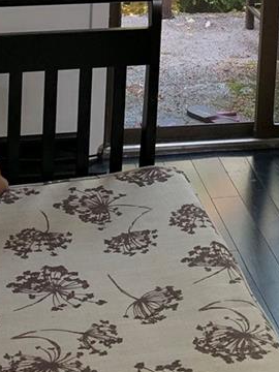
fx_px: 1193
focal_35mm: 111
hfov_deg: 13.3
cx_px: 234
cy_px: -126
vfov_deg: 16.6
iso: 50
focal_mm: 4.25
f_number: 1.8
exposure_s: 1/121
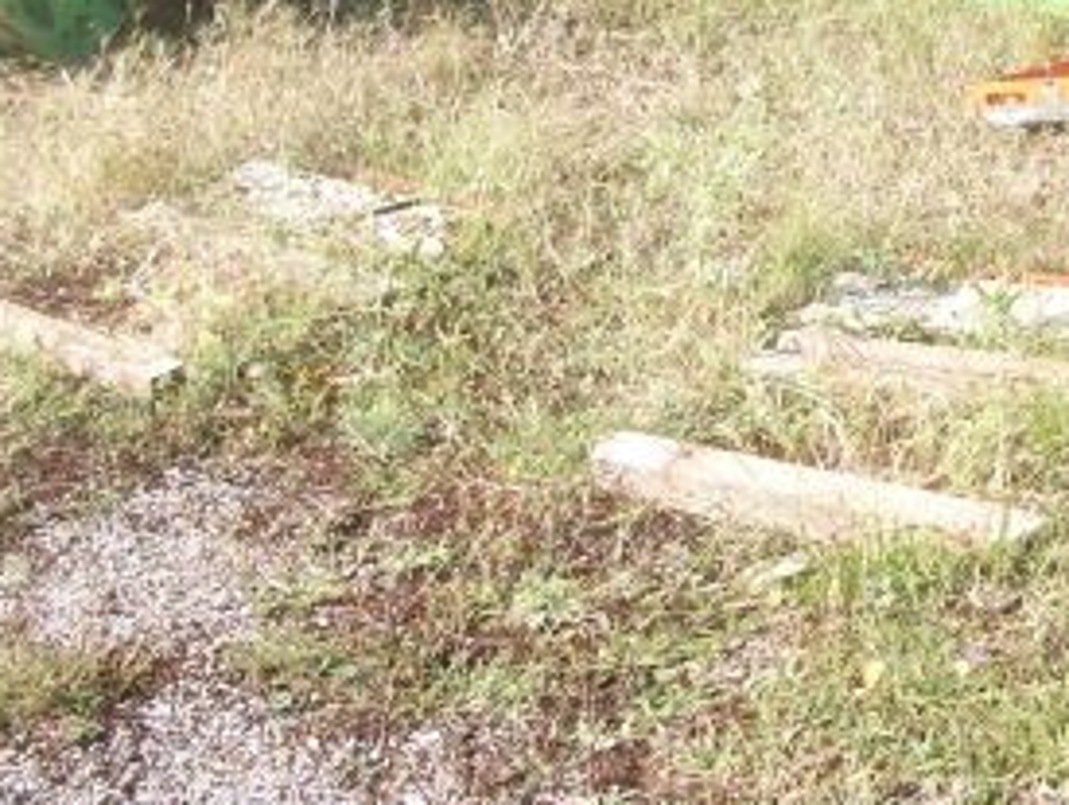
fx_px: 2443
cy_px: -8
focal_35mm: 79
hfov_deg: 23.5
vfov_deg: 18.2
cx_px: 1112
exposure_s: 1/371
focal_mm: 5.7
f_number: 2.8
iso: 64
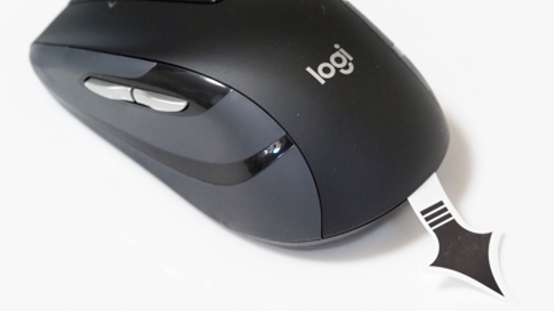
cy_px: 115
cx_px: 276
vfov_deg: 9.2
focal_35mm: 132
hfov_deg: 16.3
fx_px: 1939
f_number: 5
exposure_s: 1/100
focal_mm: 60
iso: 6400
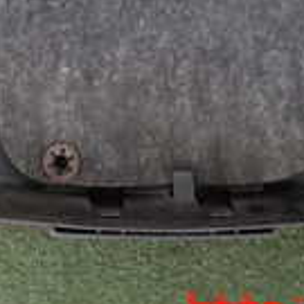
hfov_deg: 17.4
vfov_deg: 16.1
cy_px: -164
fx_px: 974
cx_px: 20
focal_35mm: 98
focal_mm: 4.5
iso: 200
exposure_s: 1/40
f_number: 2
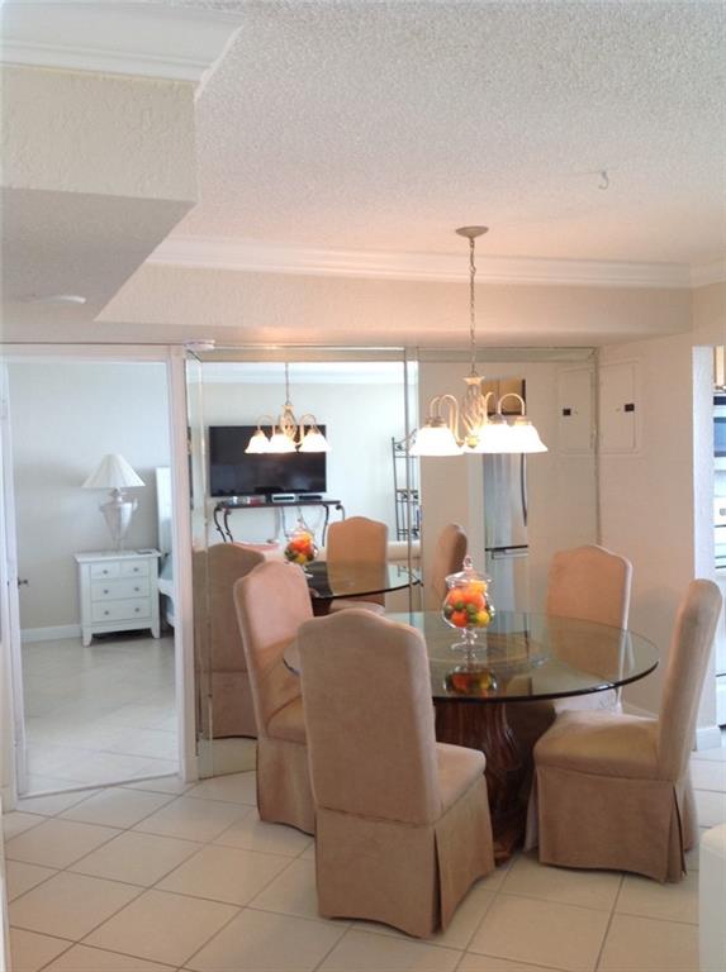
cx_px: 363
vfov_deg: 52.7
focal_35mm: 35
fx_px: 982
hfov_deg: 40.6
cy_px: 486
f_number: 2.4
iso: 50
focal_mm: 4.28
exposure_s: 1/24
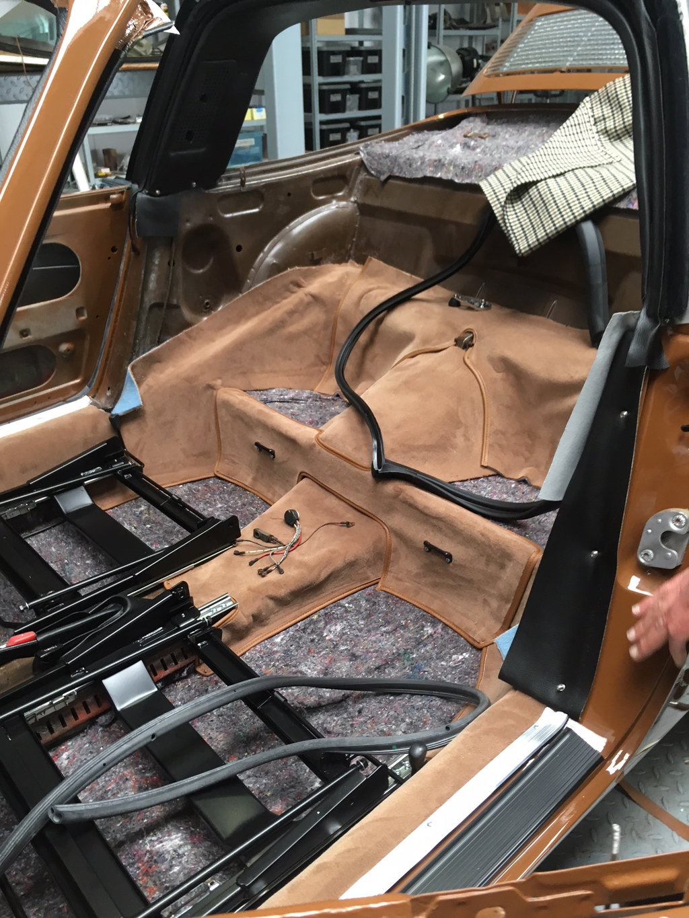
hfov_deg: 48.2
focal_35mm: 29
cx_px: 344
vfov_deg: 61.7
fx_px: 770
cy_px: 459
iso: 100
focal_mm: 4.15
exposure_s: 1/33
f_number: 2.2
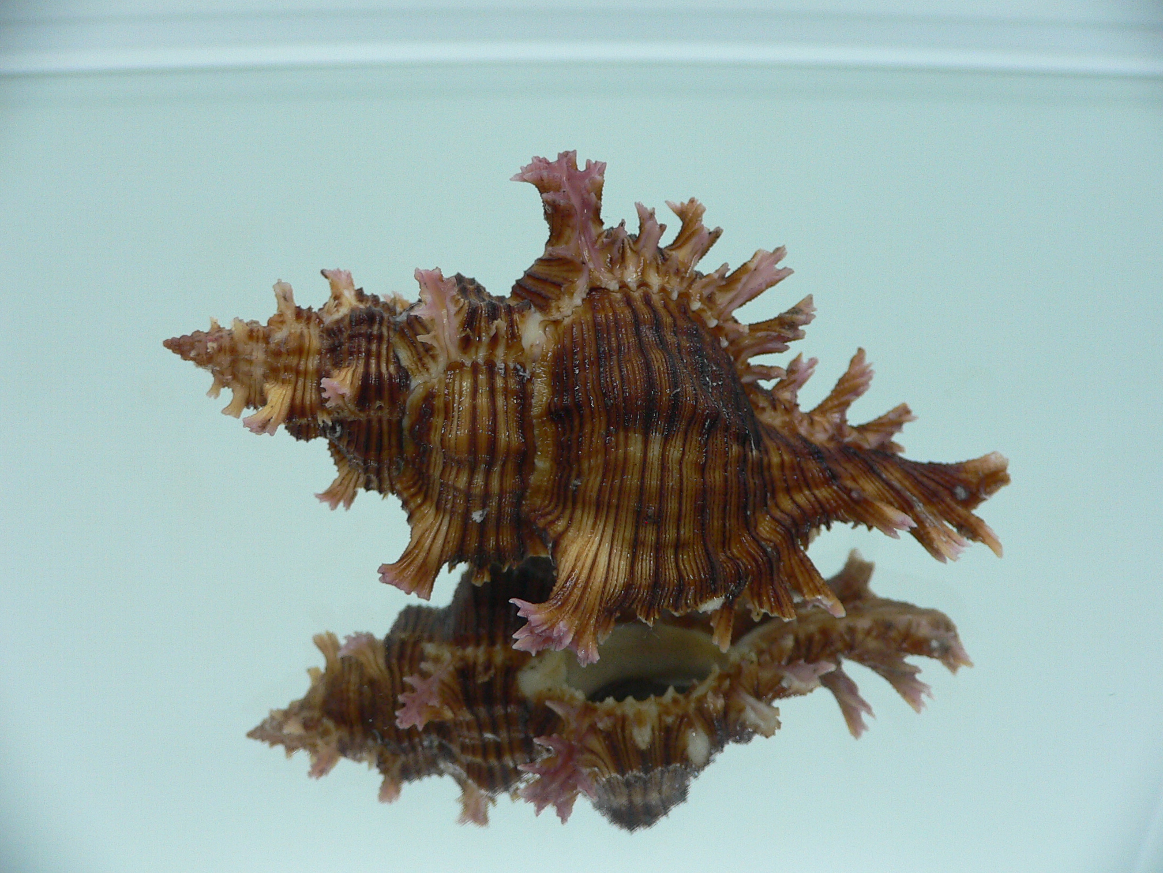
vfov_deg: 40.7
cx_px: 582
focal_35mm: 35
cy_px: 436
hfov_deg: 52.6
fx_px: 1176
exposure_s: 1/60
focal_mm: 4.6
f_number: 2.8
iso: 150
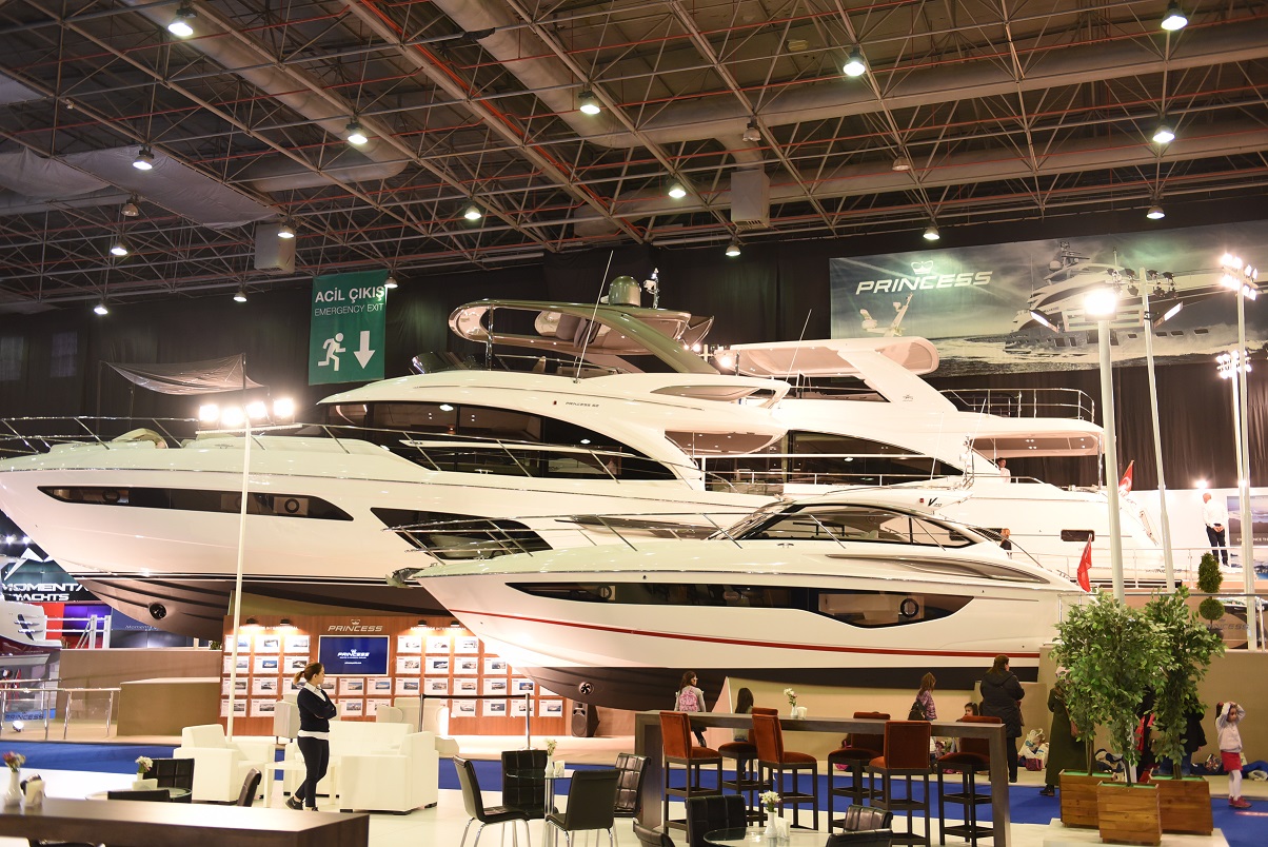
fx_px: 1339
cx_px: 634
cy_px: 424
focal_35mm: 38
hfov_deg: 50.7
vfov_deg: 35.1
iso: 1600
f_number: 3.2
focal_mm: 38
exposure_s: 1/160
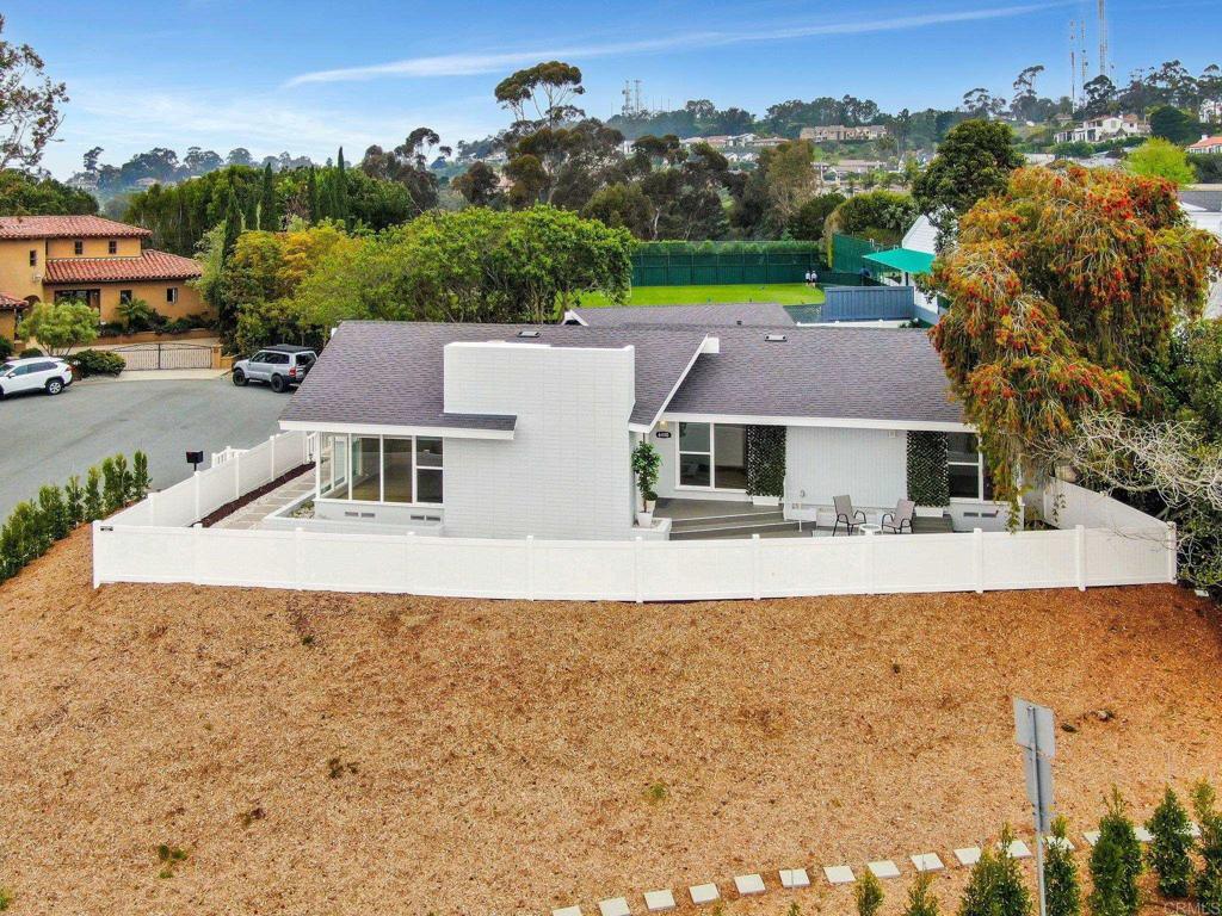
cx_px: 611
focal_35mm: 33
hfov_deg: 55.4
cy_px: 458
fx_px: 1165
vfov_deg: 42.9
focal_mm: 5.69
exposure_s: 1/1000
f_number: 3.2
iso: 110
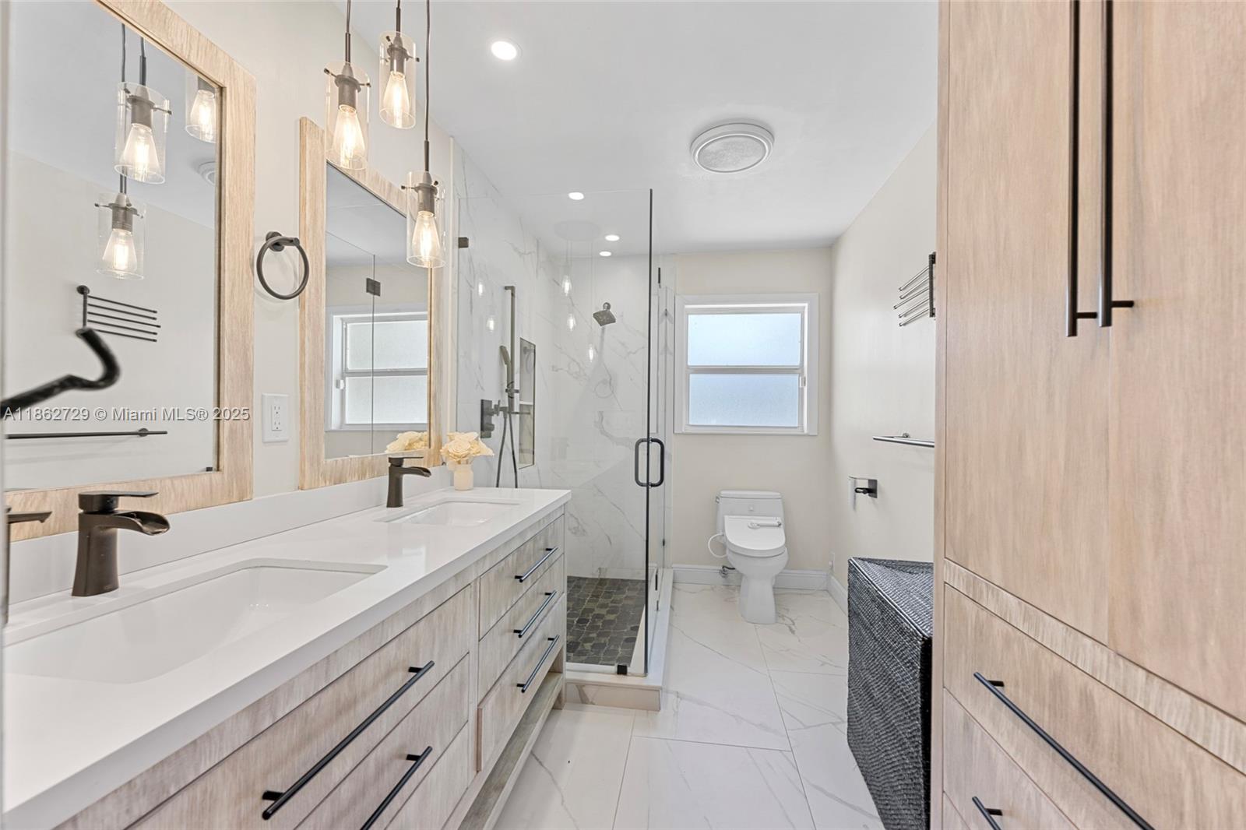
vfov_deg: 81.2
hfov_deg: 104.3
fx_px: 484
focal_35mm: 14
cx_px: 623
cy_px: 415
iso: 125
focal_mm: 14
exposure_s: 1/2
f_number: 8
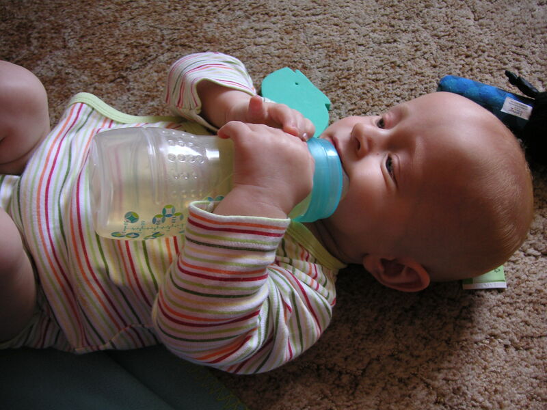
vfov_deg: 38.7
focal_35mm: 37
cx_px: 274
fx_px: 585
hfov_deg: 50.1
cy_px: 205
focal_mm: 6.1
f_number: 2.8
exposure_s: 1/45
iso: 50
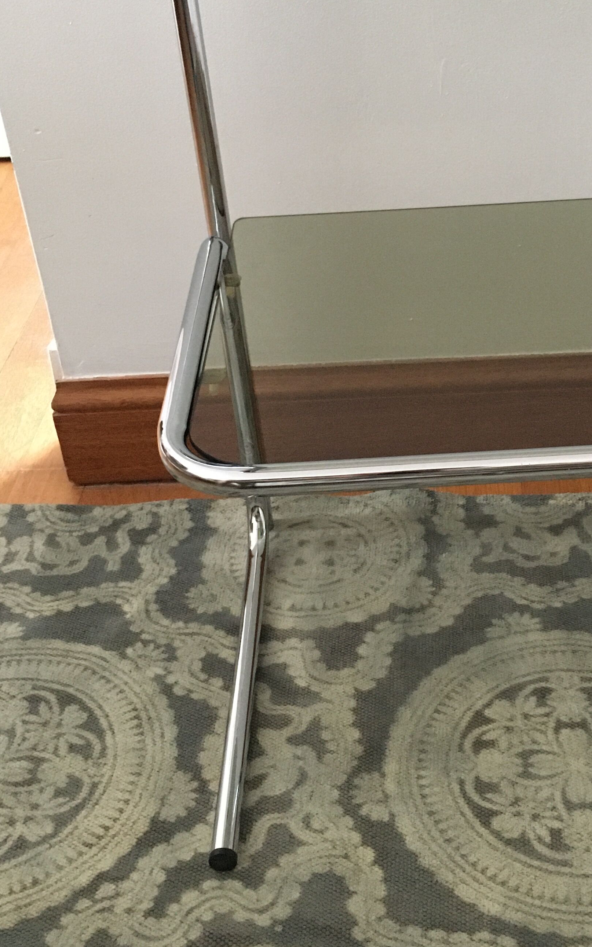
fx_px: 1239
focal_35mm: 48
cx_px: 442
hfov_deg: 26.5
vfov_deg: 41.7
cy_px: 390
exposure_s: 1/17
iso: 320
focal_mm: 4.15
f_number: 2.2
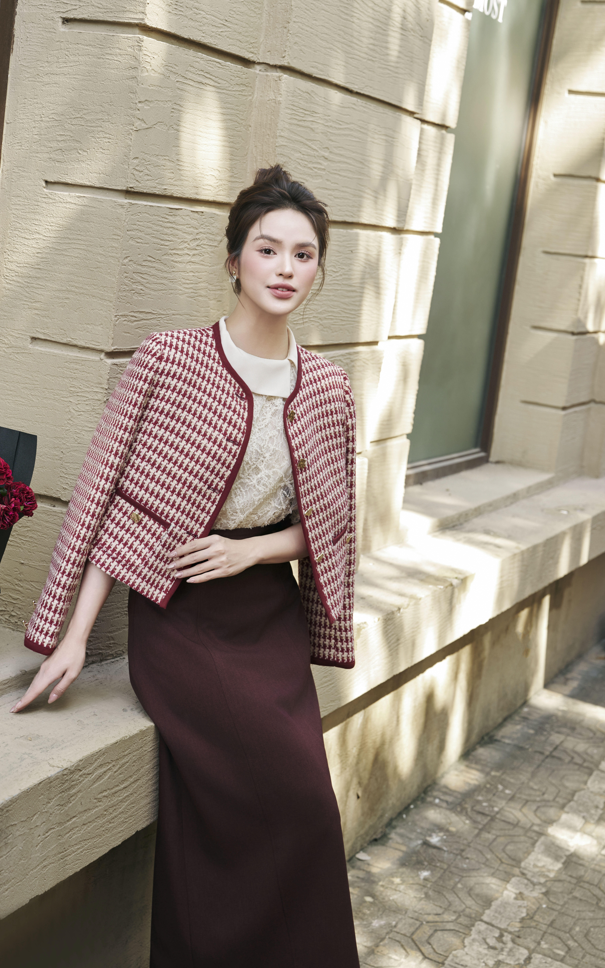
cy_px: 497
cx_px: 242
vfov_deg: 34.5
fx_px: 1557
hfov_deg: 22.0
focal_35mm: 59
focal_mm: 50
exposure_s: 1/160
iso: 400
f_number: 4.5
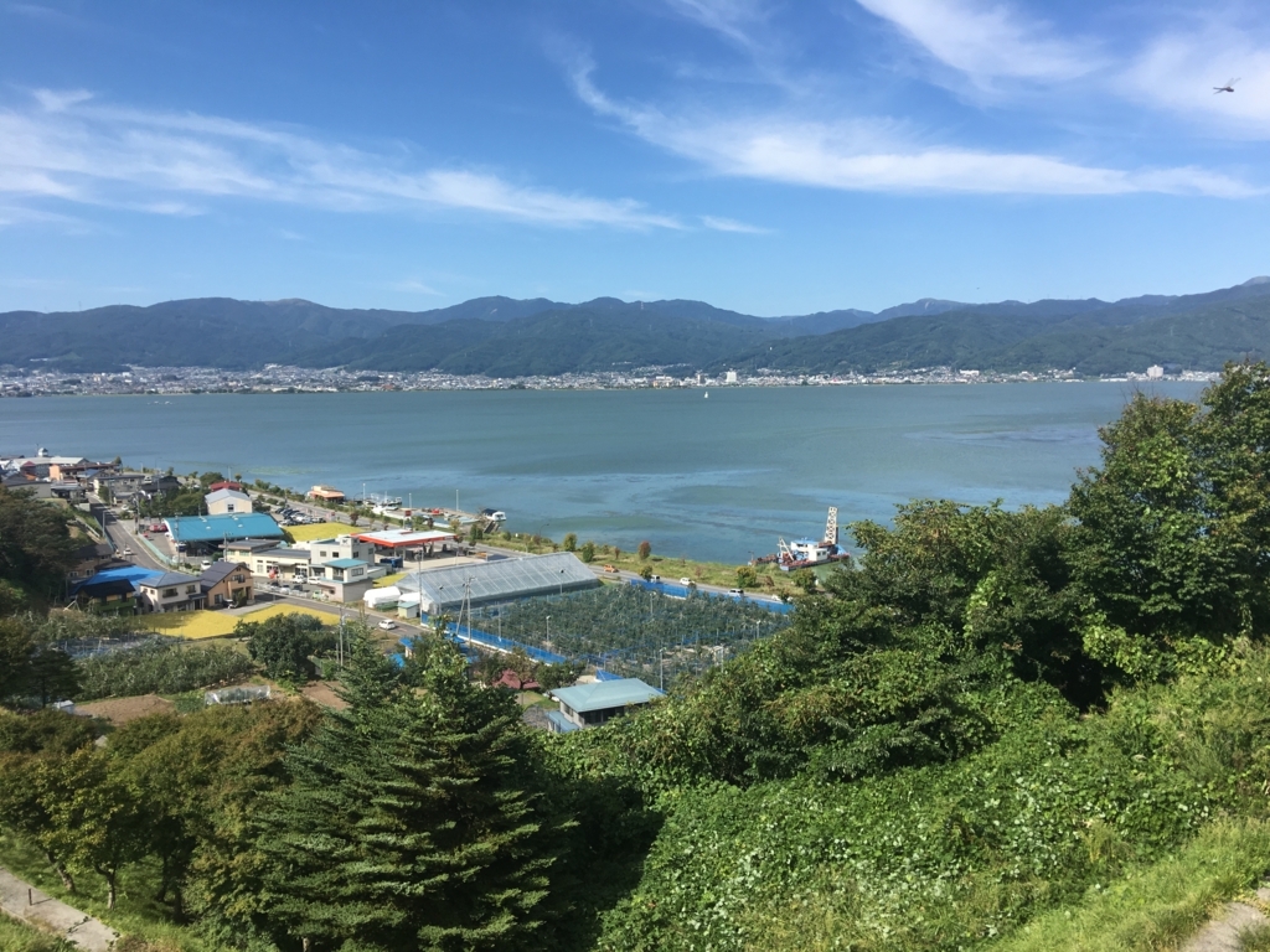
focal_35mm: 29
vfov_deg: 48.2
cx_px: 635
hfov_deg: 61.7
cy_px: 476
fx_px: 1064
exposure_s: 1/1479
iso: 25
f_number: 2.2
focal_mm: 4.15
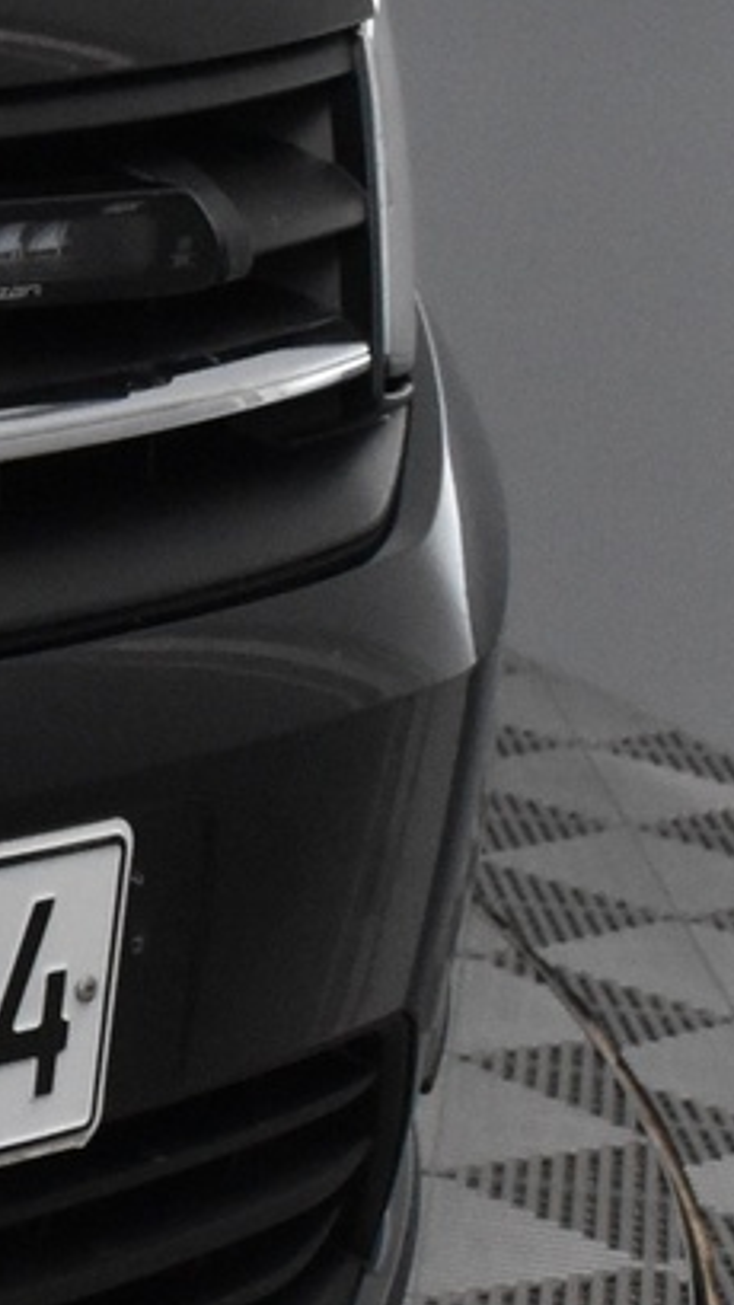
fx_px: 5817
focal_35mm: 168
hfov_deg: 6.4
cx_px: -1715
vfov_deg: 12.8
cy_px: 517
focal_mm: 27
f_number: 7.1
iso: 3200
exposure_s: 1/200
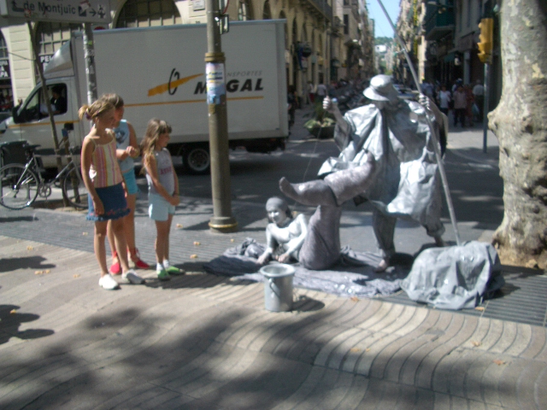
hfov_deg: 52.6
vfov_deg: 40.7
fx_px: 553
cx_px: 274
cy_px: 205
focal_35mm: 35
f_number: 2.6
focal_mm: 5.8
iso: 50
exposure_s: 1/800
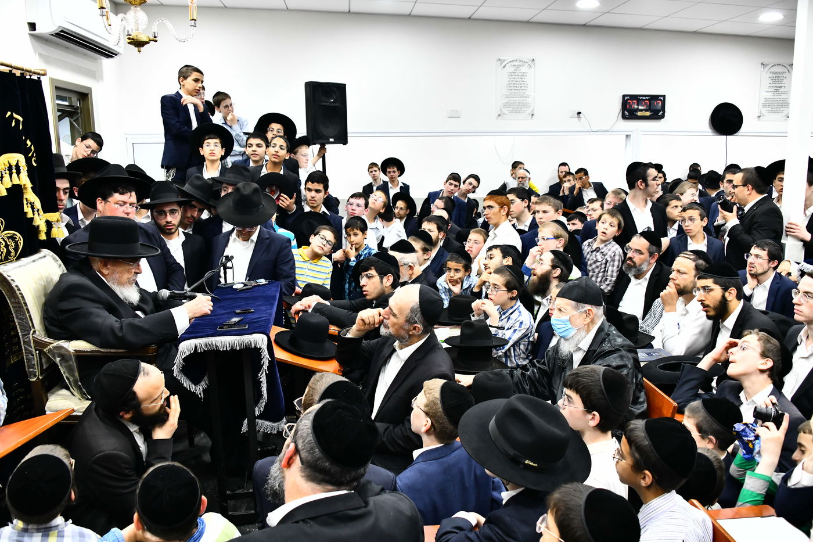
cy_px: 271
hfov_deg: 65.5
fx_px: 632
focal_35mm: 28
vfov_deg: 46.4
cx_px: 406
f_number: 5.6
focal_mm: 28
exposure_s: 1/160
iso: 2500
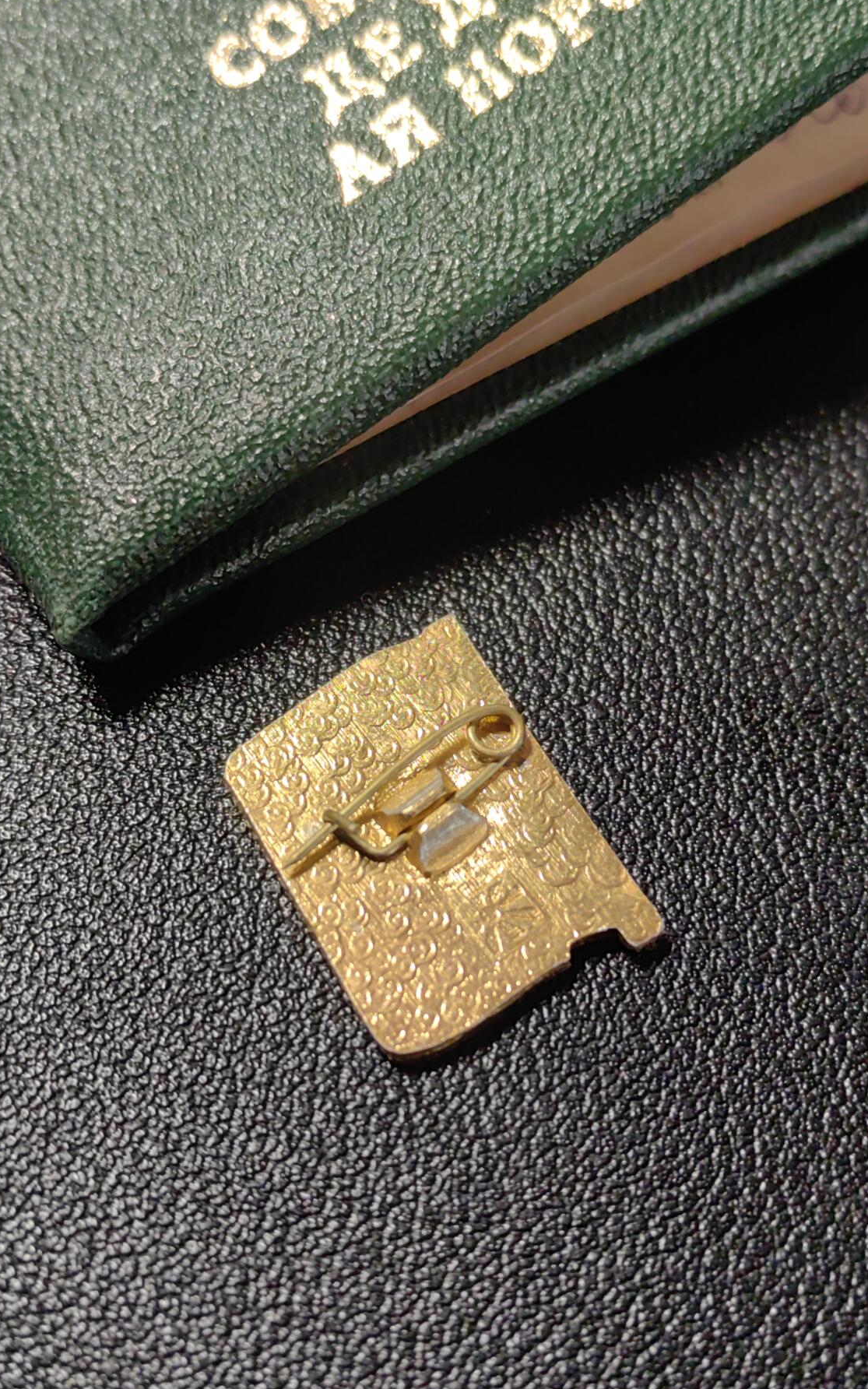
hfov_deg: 28.0
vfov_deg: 43.5
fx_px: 1741
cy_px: 697
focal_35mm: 46
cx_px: 455
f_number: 2
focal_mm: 5.75
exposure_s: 1/146
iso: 50
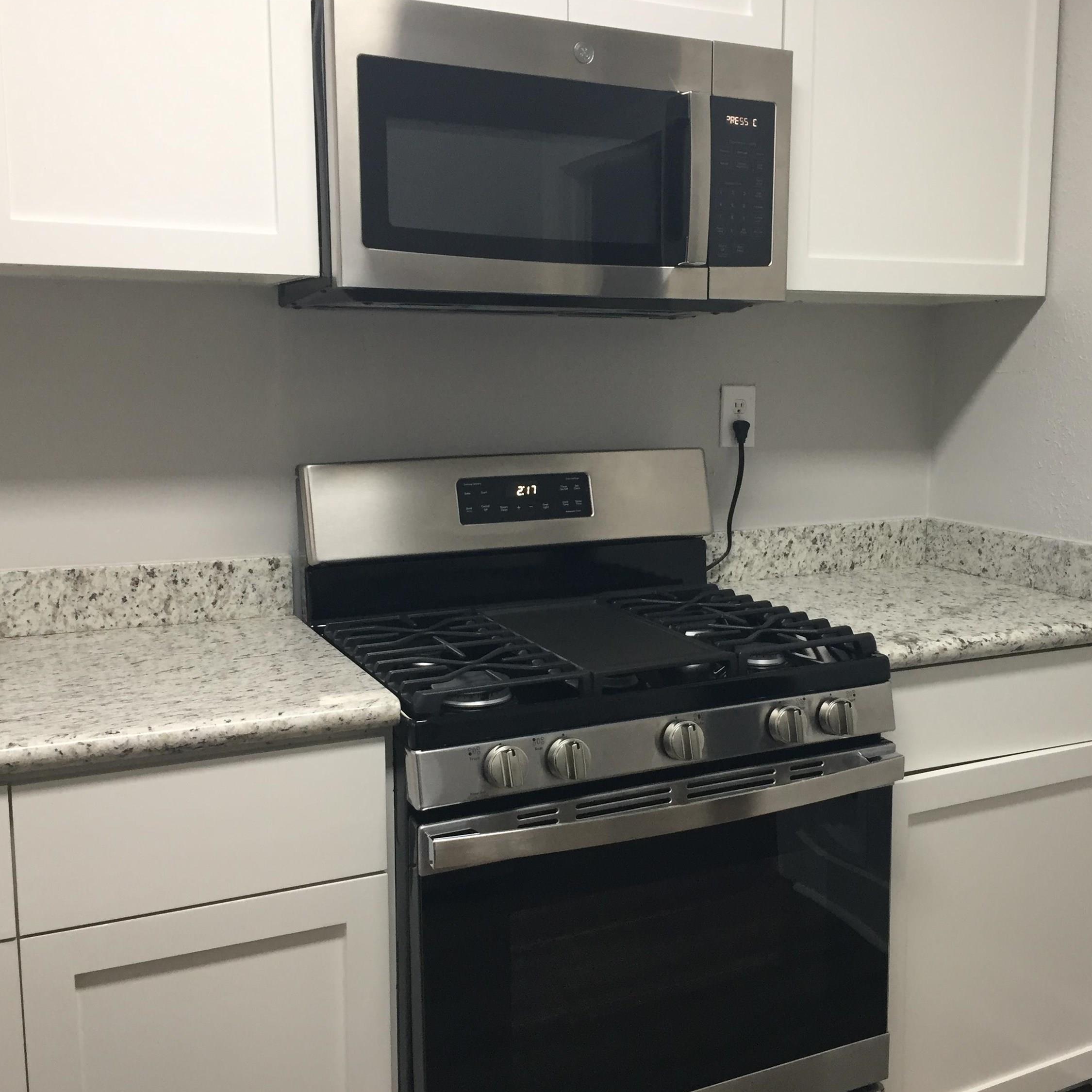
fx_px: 1249
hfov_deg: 47.0
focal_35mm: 35
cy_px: 546
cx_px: 637
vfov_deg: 47.2
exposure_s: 1/30
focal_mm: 4.15
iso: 64
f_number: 2.2
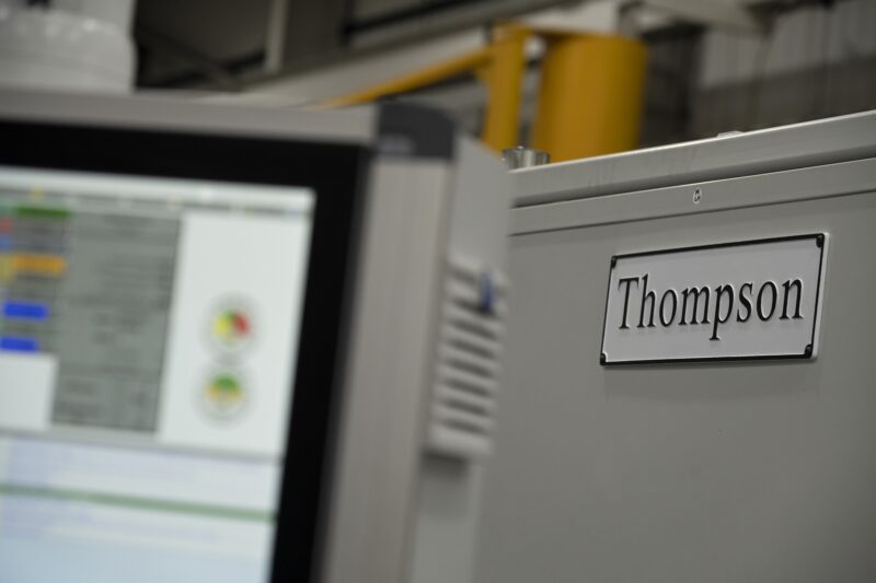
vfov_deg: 11.4
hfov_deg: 17.1
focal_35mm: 120
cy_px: 292
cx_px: 438
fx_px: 2919
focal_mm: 120
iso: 500
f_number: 5
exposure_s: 1/160
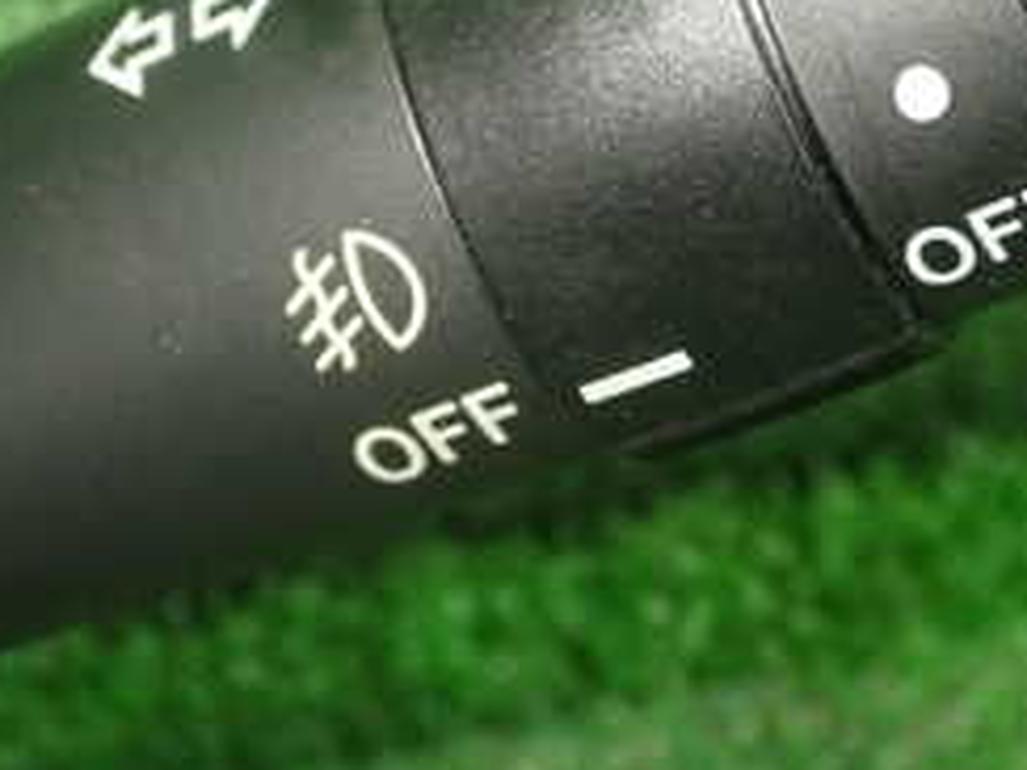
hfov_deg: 18.1
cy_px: 21
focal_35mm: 108
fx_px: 3204
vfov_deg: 13.5
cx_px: 770
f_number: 2.9
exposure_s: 1/40
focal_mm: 7.84
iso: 800
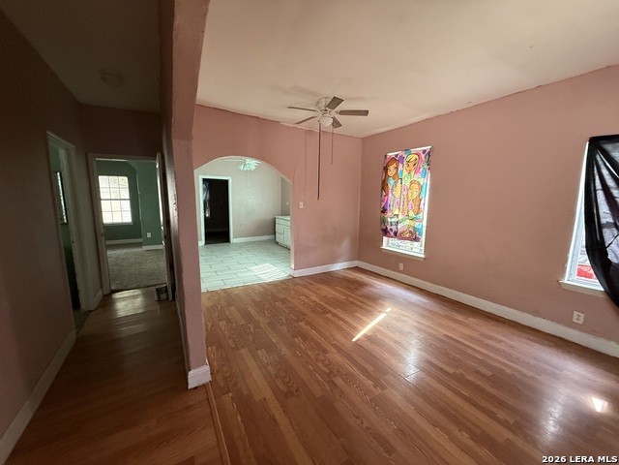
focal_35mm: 14
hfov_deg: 102.1
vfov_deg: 85.7
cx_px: 310
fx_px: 250
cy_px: 232
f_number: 2.2
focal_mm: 2.22
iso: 400
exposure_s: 1/69
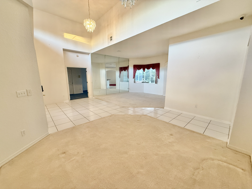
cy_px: 94
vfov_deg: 85.7
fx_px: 102
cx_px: 126
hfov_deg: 102.1
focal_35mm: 14
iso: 250
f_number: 2.2
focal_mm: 2.22
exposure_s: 1/60
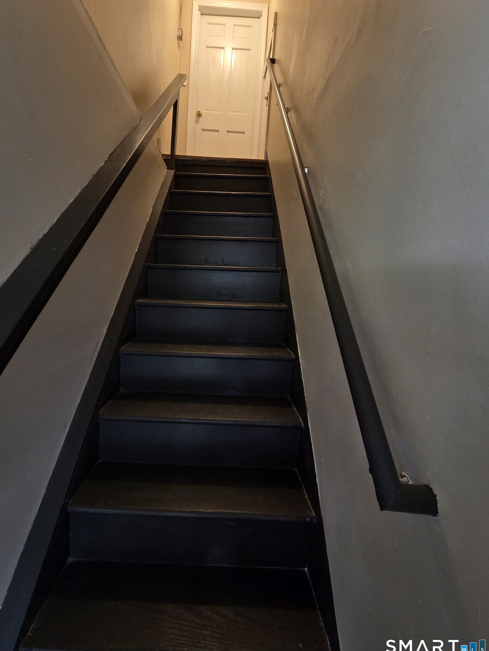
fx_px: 264
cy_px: 309
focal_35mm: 14
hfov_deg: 85.6
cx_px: 229
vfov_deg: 102.0
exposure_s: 1/60
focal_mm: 2.2
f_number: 2.2
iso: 200
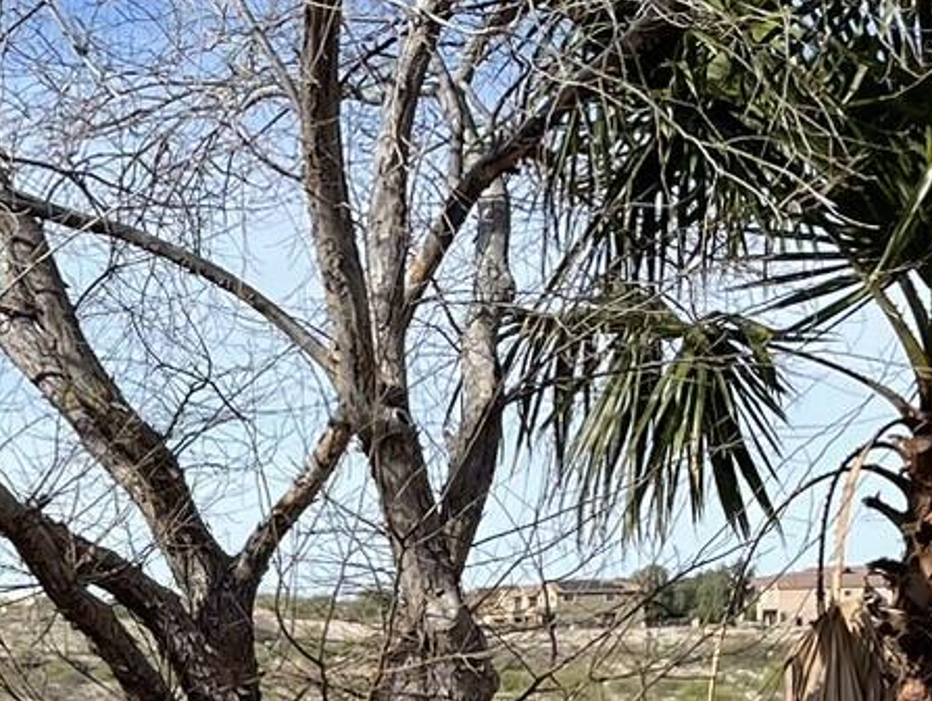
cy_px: 822
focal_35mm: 119
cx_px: -607
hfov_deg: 14.9
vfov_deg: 12.2
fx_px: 3207
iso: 32
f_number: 1.6
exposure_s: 1/2451
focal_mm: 4.2
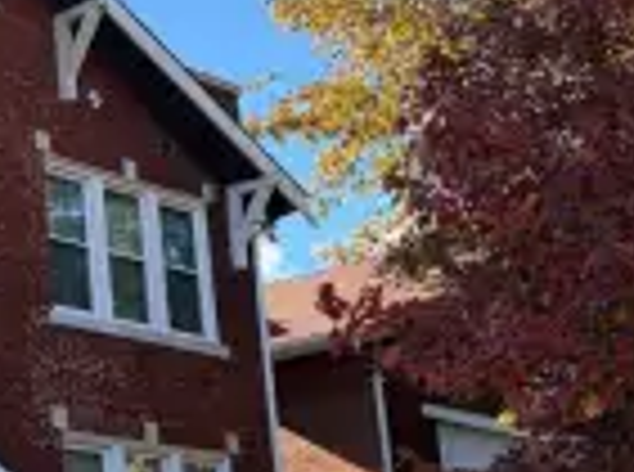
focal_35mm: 74
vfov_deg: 19.8
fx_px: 1352
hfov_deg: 23.3
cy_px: 292
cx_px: -193
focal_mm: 5.96
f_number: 1.6
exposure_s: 1/1117
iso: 64
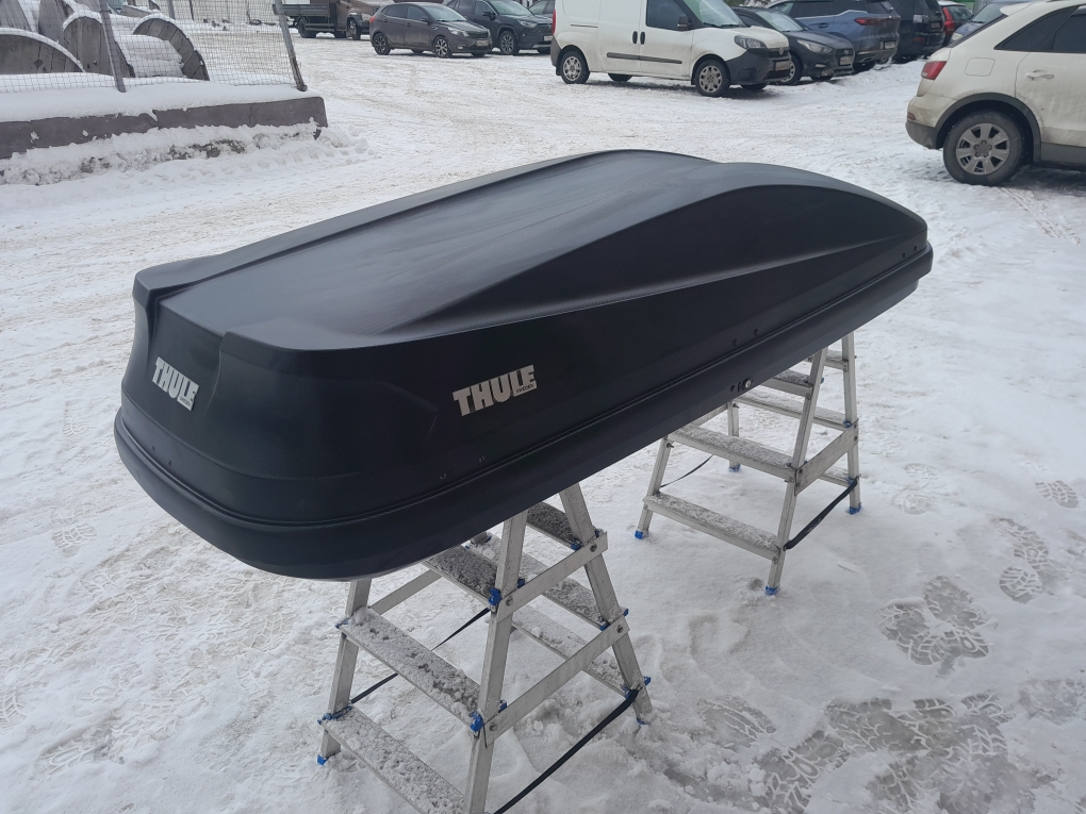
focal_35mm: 27
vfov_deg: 51.4
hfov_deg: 65.3
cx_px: 543
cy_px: 407
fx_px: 847
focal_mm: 4
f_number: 1.8
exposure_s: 1/231
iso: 40
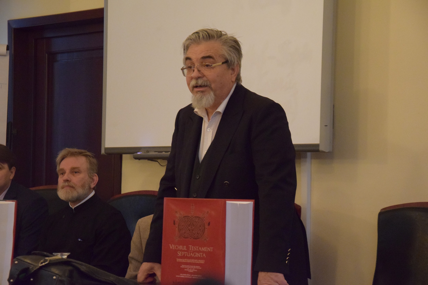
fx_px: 1177
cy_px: 142
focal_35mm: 99
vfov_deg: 13.8
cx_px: 214
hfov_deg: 20.6
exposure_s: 1/30
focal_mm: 66
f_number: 5.3
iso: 6400
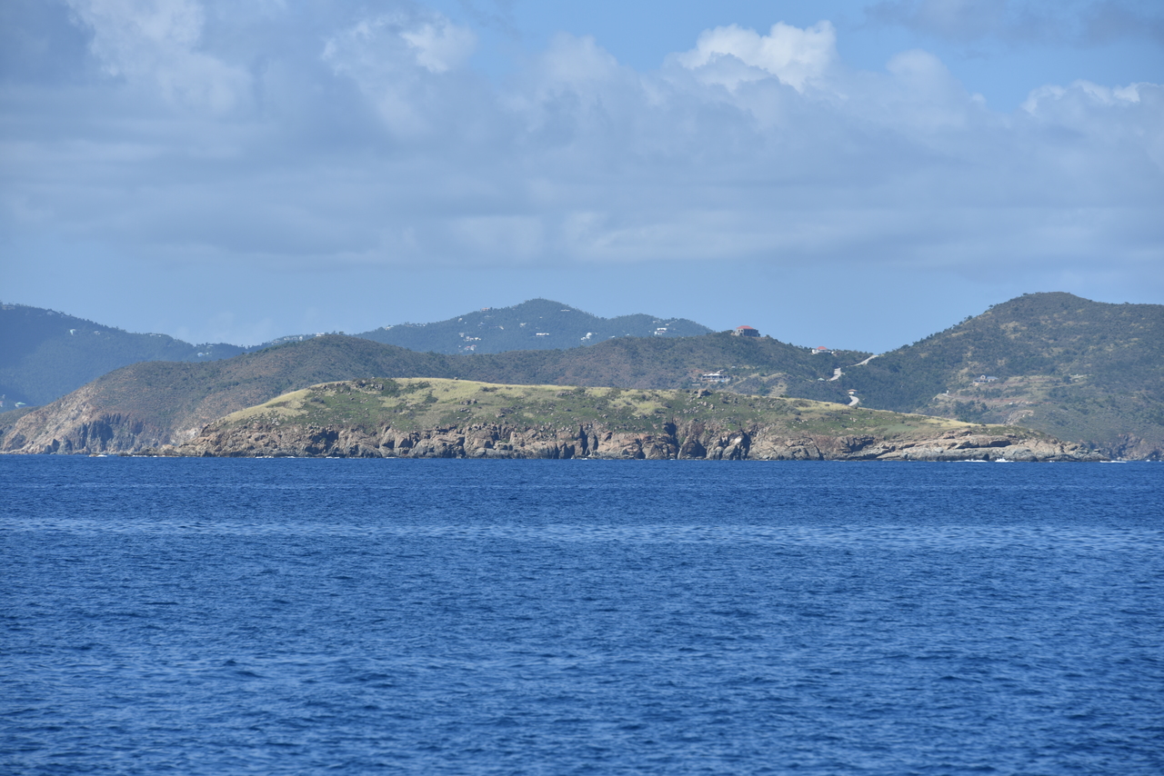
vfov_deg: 7.6
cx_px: 582
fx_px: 5821
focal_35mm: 180
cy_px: 388
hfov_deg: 11.4
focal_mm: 180
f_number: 8
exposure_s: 1/400
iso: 100
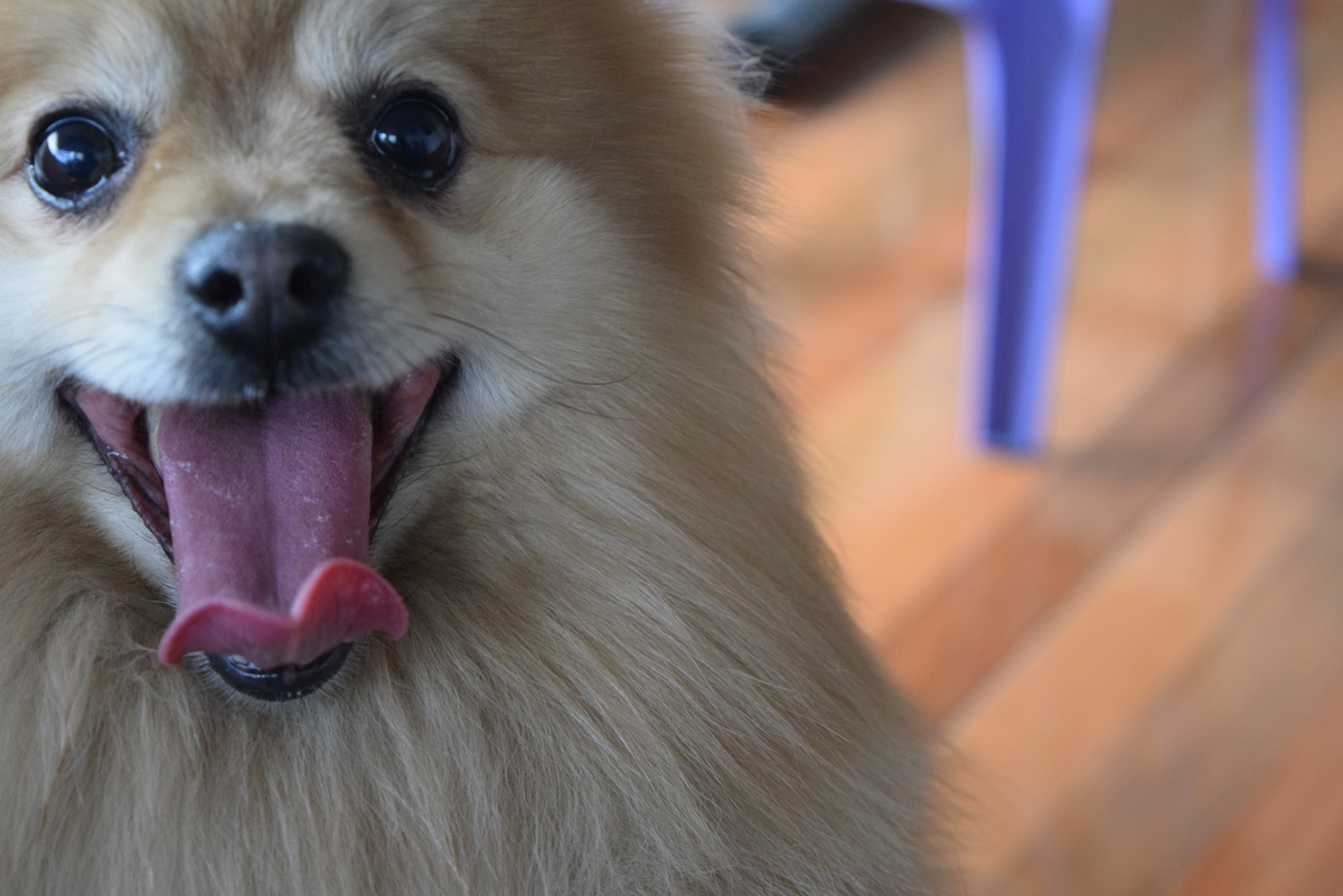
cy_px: 448
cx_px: 672
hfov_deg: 24.6
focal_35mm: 82
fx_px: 3079
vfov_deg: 16.6
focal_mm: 55
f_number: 5.6
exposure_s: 1/500
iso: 2200
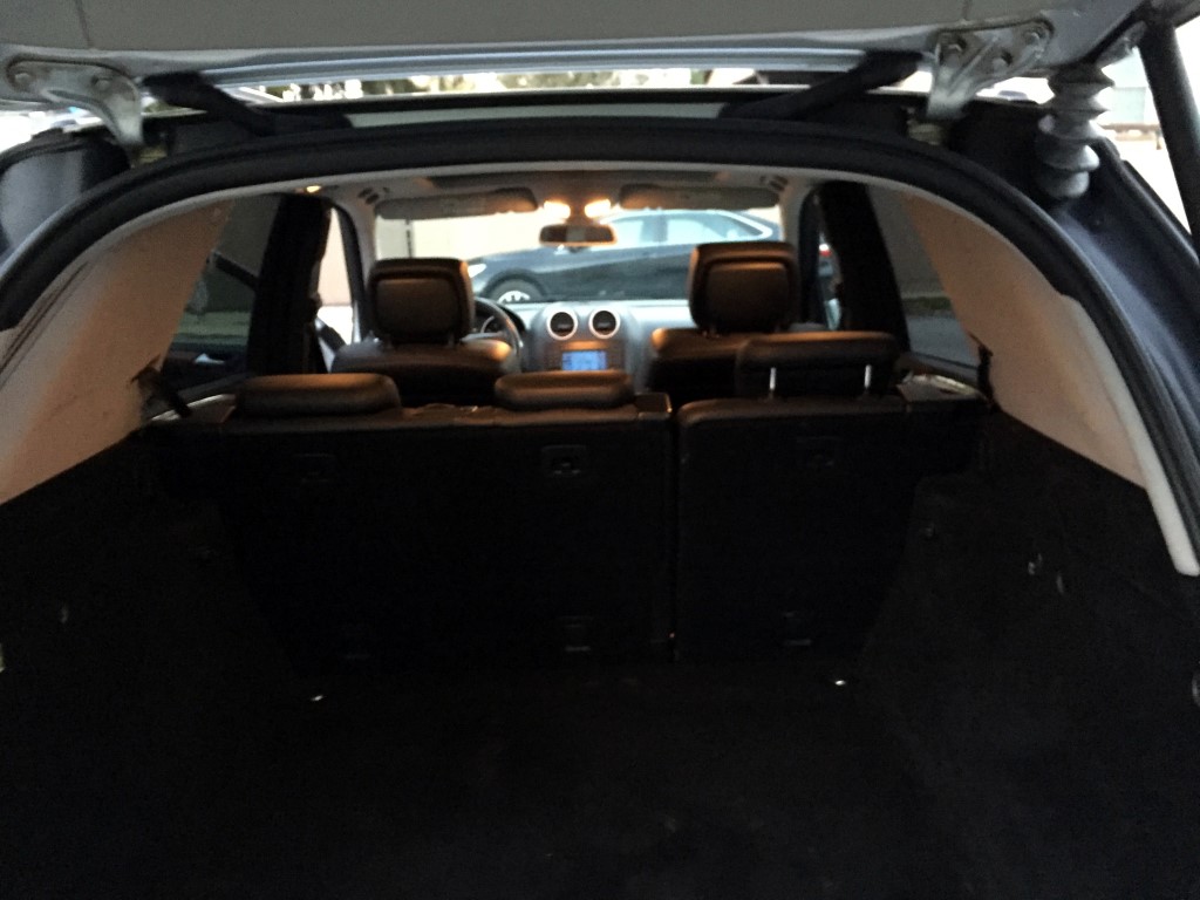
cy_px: 450
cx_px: 600
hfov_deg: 61.7
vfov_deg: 48.2
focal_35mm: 29
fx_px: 1005
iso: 400
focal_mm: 4.15
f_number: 2.2
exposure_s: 1/15
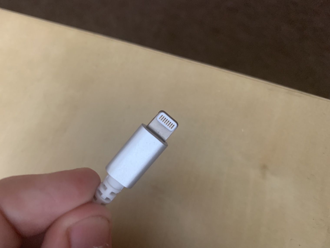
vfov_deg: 53.1
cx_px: 165
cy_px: 124
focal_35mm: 26
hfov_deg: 67.3
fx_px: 248
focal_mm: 4.25
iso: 400
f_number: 1.8
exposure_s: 1/52
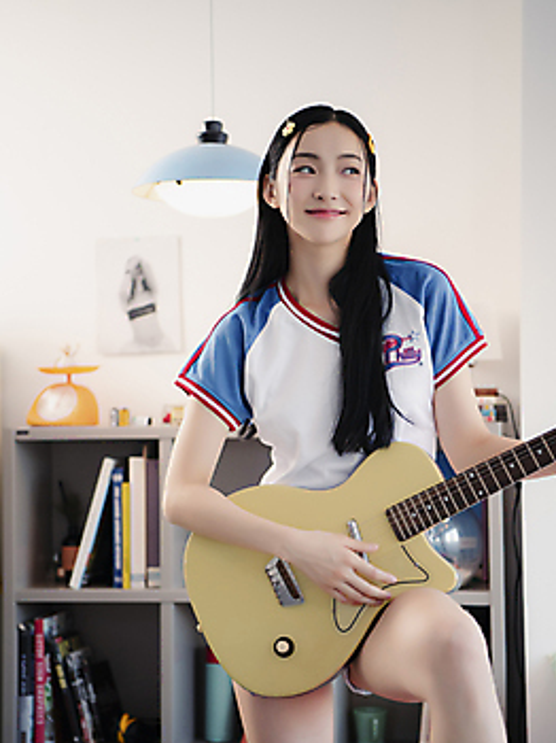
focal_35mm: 77
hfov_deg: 19.1
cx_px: 279
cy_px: 414
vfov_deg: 25.3
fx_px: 1651
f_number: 2.8
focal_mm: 70
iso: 400
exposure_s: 1/125
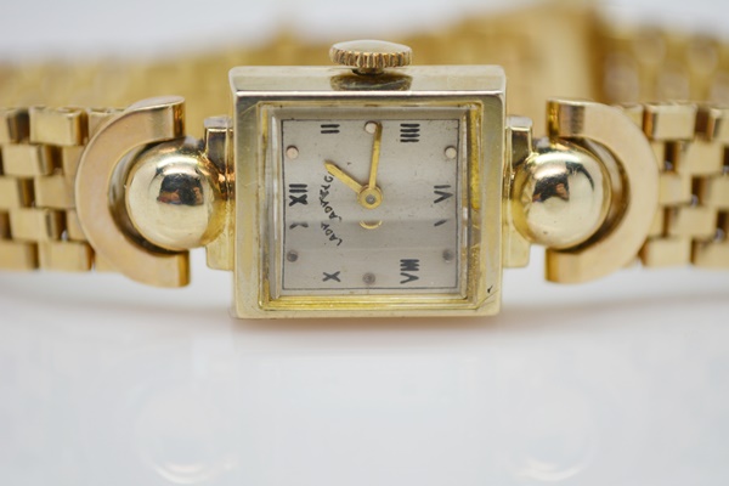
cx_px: 364
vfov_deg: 16.6
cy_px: 243
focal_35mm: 82
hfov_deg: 24.6
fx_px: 1670
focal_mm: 55
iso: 250
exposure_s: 1/125
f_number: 5.6
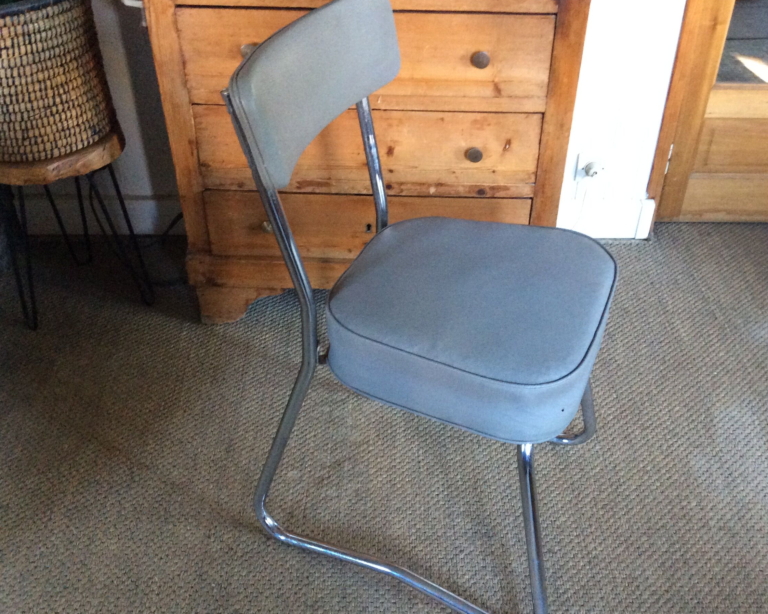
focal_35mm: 36
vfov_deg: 41.1
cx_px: 401
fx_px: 818
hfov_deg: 50.3
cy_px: 316
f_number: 2.4
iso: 250
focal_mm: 3.3
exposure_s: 1/17
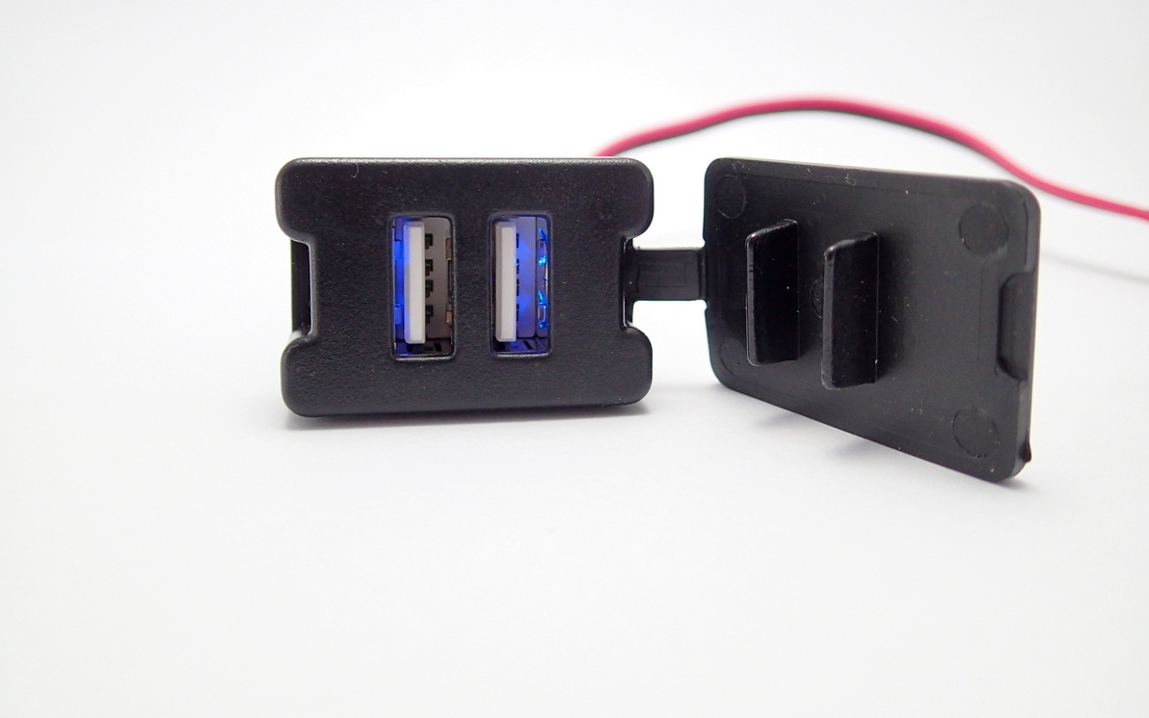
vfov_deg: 39.3
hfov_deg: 59.7
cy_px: 296
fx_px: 1002
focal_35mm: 32
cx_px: 572
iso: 320
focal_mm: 5.5
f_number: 2.3
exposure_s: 1/125
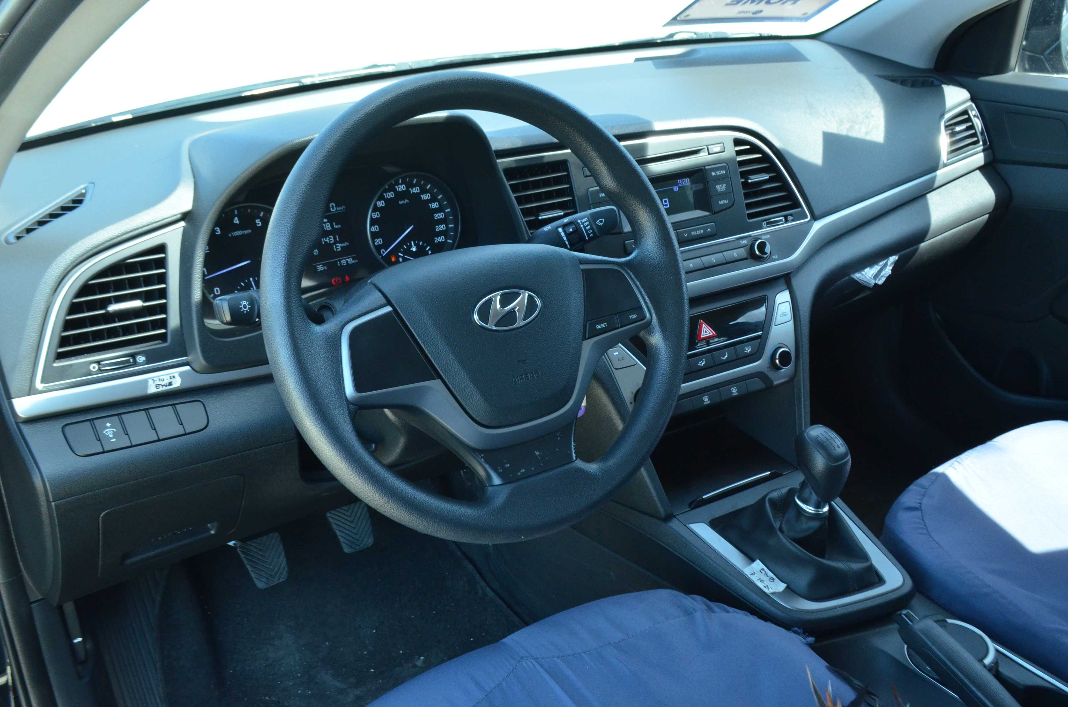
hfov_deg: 53.2
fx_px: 1066
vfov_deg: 36.7
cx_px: 534
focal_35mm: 36
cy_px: 354
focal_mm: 24
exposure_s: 1/100
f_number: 10
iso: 1600
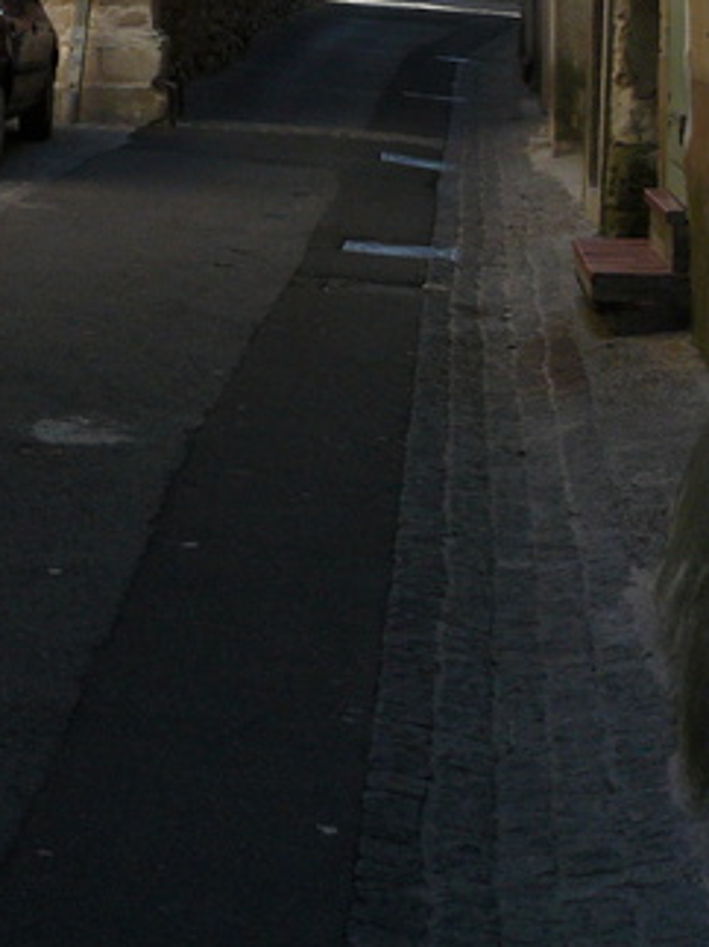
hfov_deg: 13.2
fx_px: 2924
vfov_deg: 16.9
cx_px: -296
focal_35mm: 107
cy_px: -408
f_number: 4.5
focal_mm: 6
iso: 100
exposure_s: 1/250
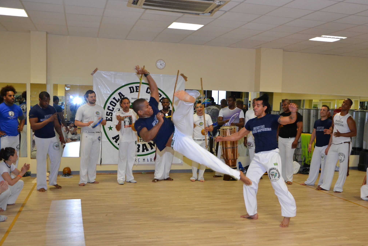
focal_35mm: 39
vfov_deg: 34.1
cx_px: 215
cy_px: 144
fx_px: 399
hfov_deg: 49.3
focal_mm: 22
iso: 1600
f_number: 4
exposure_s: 1/100
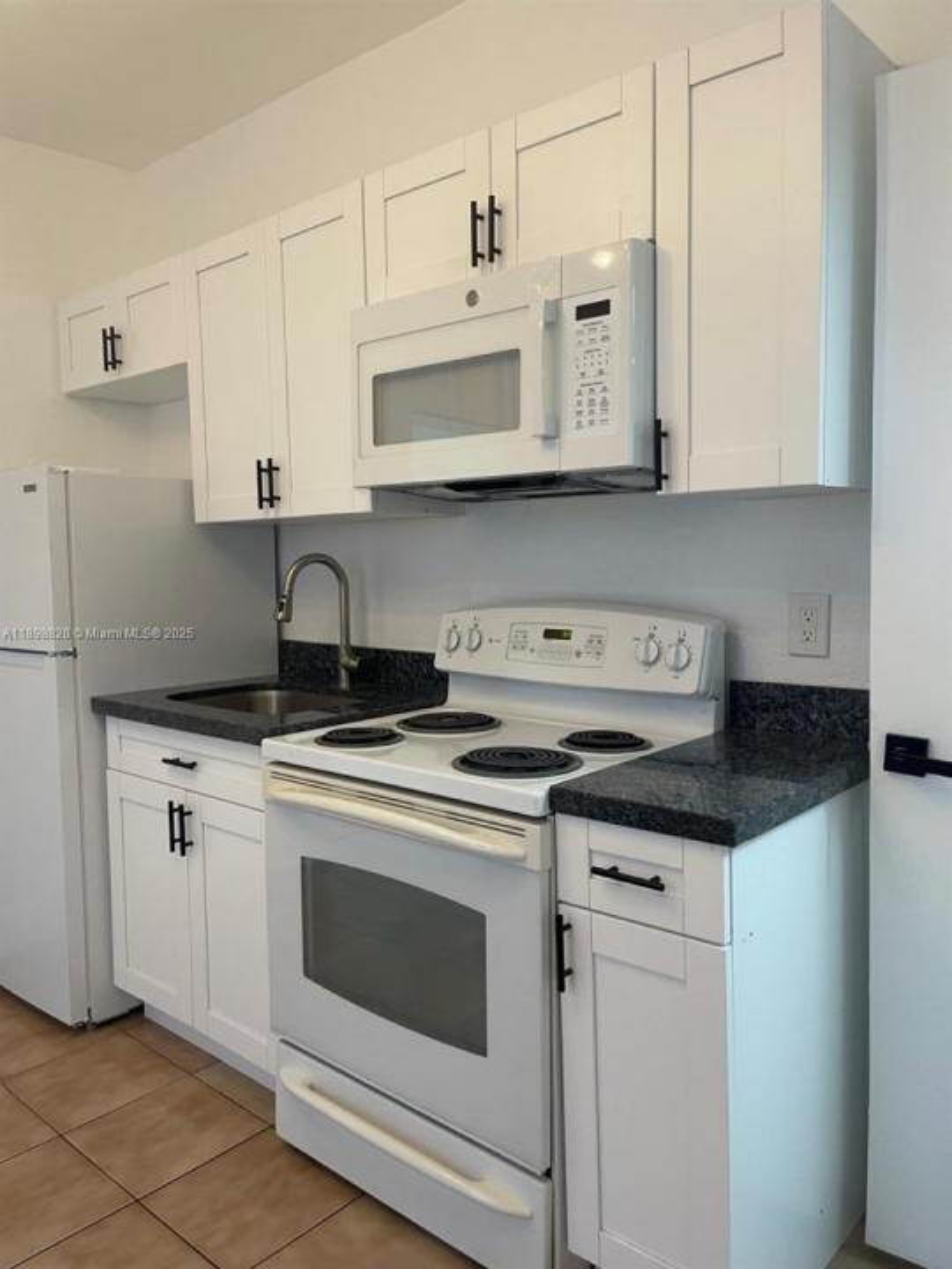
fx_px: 917
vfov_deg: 69.4
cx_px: 476
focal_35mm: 25
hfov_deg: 54.9
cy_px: 634
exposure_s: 1/60
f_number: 1.6
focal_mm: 5.1
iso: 160
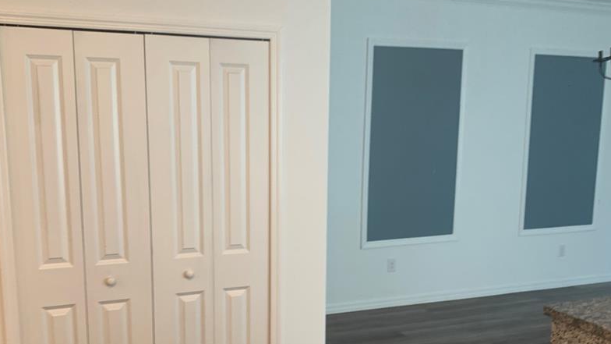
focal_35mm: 37
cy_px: 225
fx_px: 599
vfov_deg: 31.8
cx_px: 294
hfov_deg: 54.0
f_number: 1.8
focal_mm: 4.25
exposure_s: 1/60
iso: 80
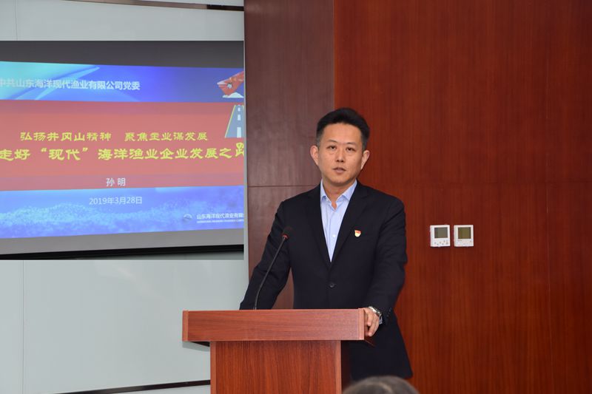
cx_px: 296
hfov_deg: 17.5
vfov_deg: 11.7
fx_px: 1923
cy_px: 197
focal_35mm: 117
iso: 560
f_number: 5.3
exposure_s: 1/60
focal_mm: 78
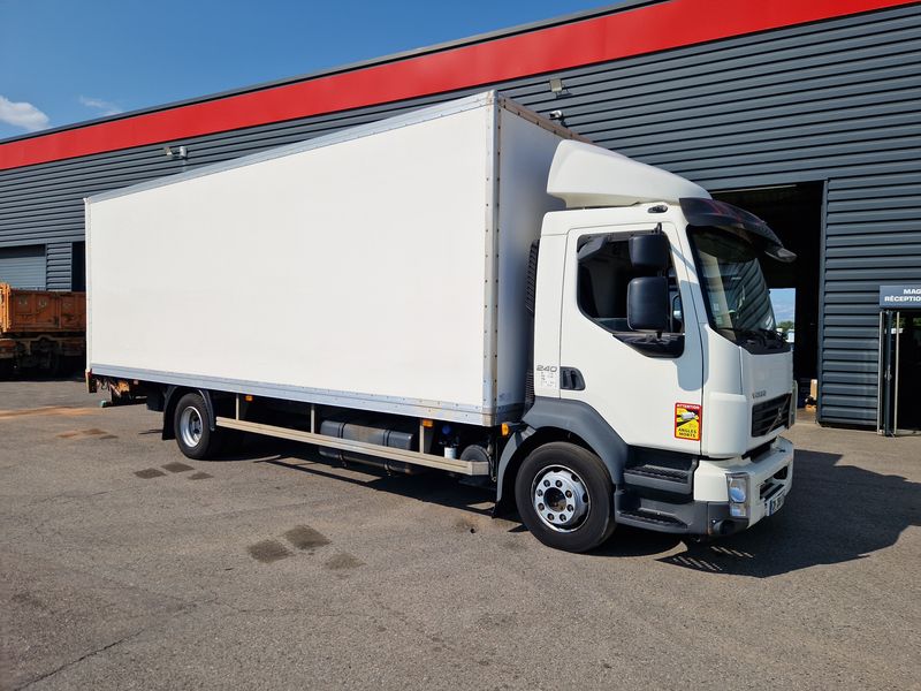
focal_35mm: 23
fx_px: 612
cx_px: 460
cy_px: 346
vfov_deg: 58.9
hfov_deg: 73.9
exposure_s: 1/28571
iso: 50
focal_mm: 5.4
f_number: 1.8
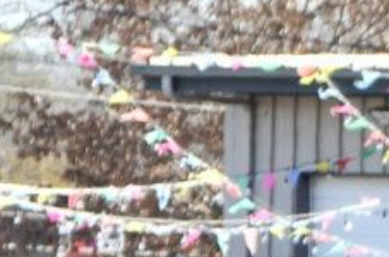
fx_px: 7435
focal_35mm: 690
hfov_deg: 3.0
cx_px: 781
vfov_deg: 2.0
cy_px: 576
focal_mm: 102
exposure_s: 1/250
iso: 200
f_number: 5.6
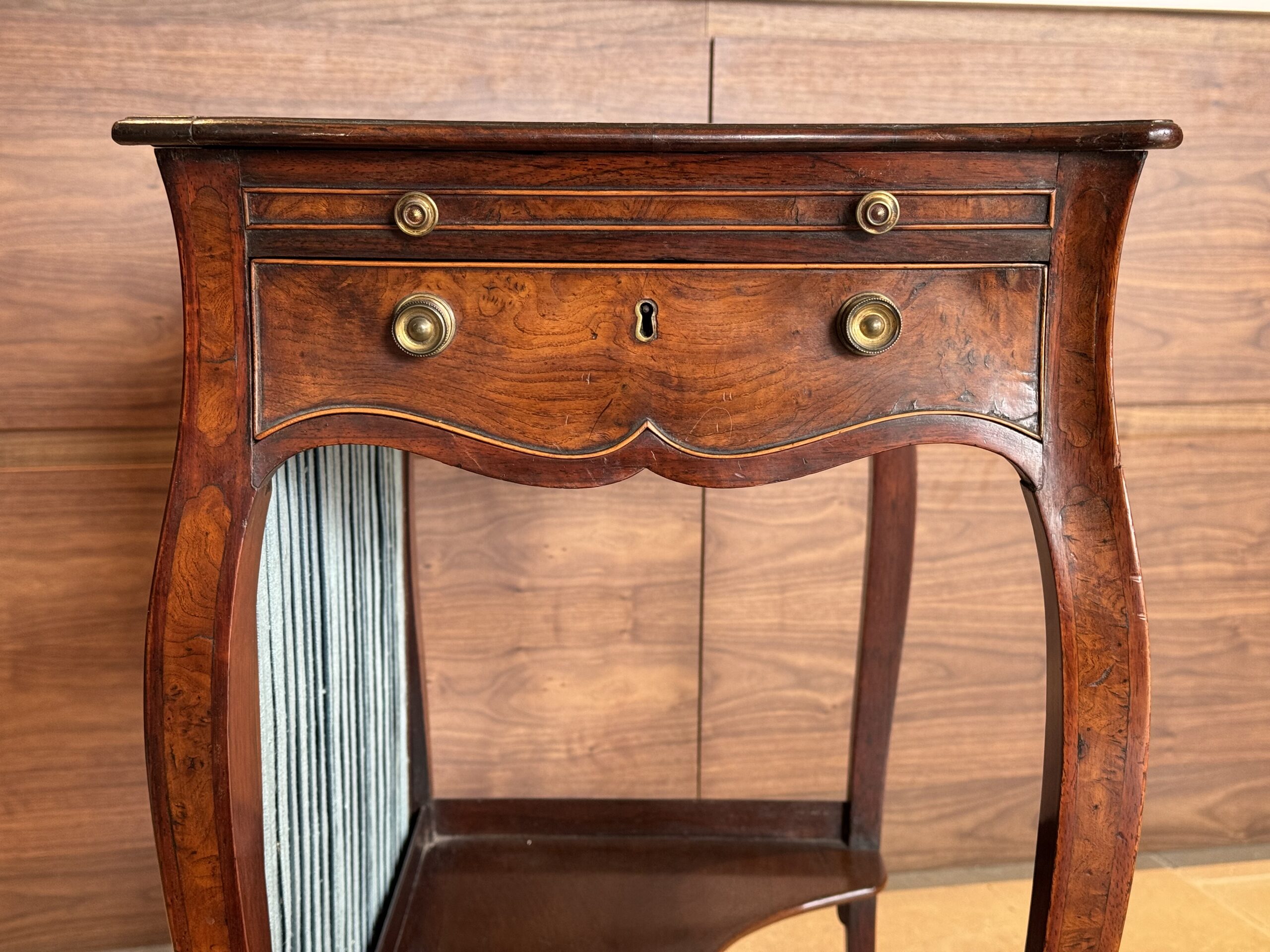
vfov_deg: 30.3
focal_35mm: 48
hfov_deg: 39.7
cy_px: 476
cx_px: 635
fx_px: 1761
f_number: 1.78
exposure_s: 1/50
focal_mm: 6.76
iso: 80
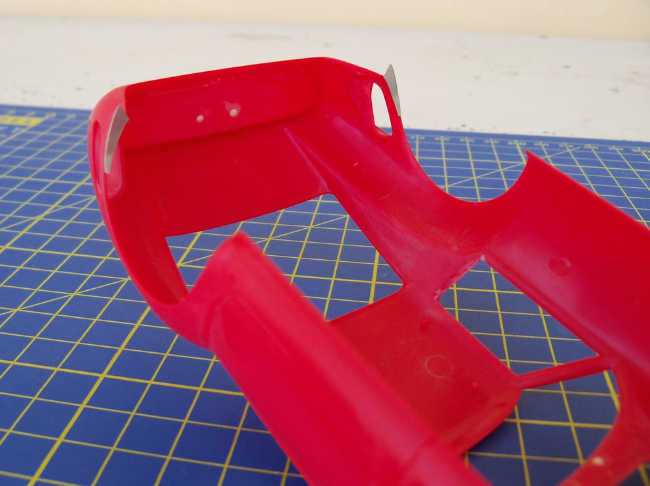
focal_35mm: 38
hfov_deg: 49.0
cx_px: 312
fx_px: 713
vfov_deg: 37.6
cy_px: 223
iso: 80
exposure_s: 1/50
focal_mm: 6.2
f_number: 3.5
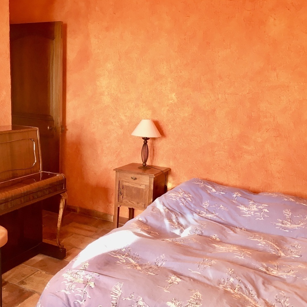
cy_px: 156
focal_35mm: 35
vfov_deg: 47.2
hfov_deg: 47.0
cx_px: 126
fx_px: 351
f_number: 2.2
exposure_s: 1/33
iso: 80
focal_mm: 4.15
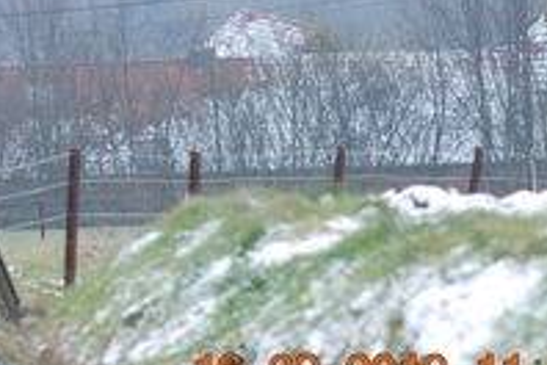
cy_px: -98
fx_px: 10362
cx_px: -69
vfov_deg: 2.0
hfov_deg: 3.0
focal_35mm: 682
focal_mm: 150
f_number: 9
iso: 200
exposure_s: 1/160
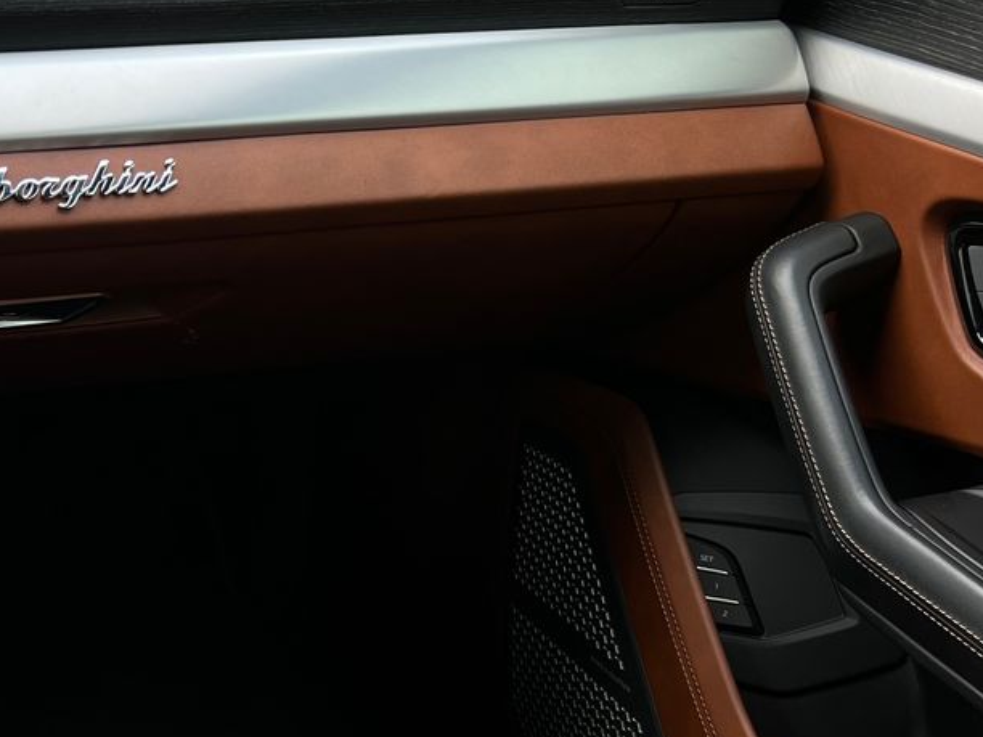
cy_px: 440
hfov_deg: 26.9
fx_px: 1931
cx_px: -6
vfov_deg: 21.6
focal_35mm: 68
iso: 50
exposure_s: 1/203
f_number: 1.5
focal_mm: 5.7
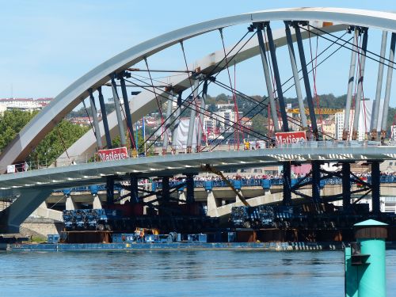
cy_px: 148
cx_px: 198
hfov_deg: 7.5
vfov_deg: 5.7
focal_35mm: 263
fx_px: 3009
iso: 100
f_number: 4
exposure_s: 1/1000
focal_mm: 47.4
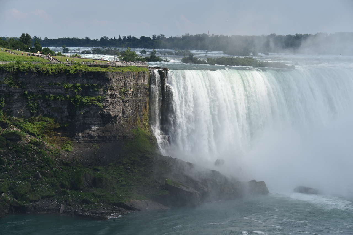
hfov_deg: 22.1
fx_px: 902
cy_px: 118
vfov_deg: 14.9
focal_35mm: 92
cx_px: 176
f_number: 9
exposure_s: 1/320
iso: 100
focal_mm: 92
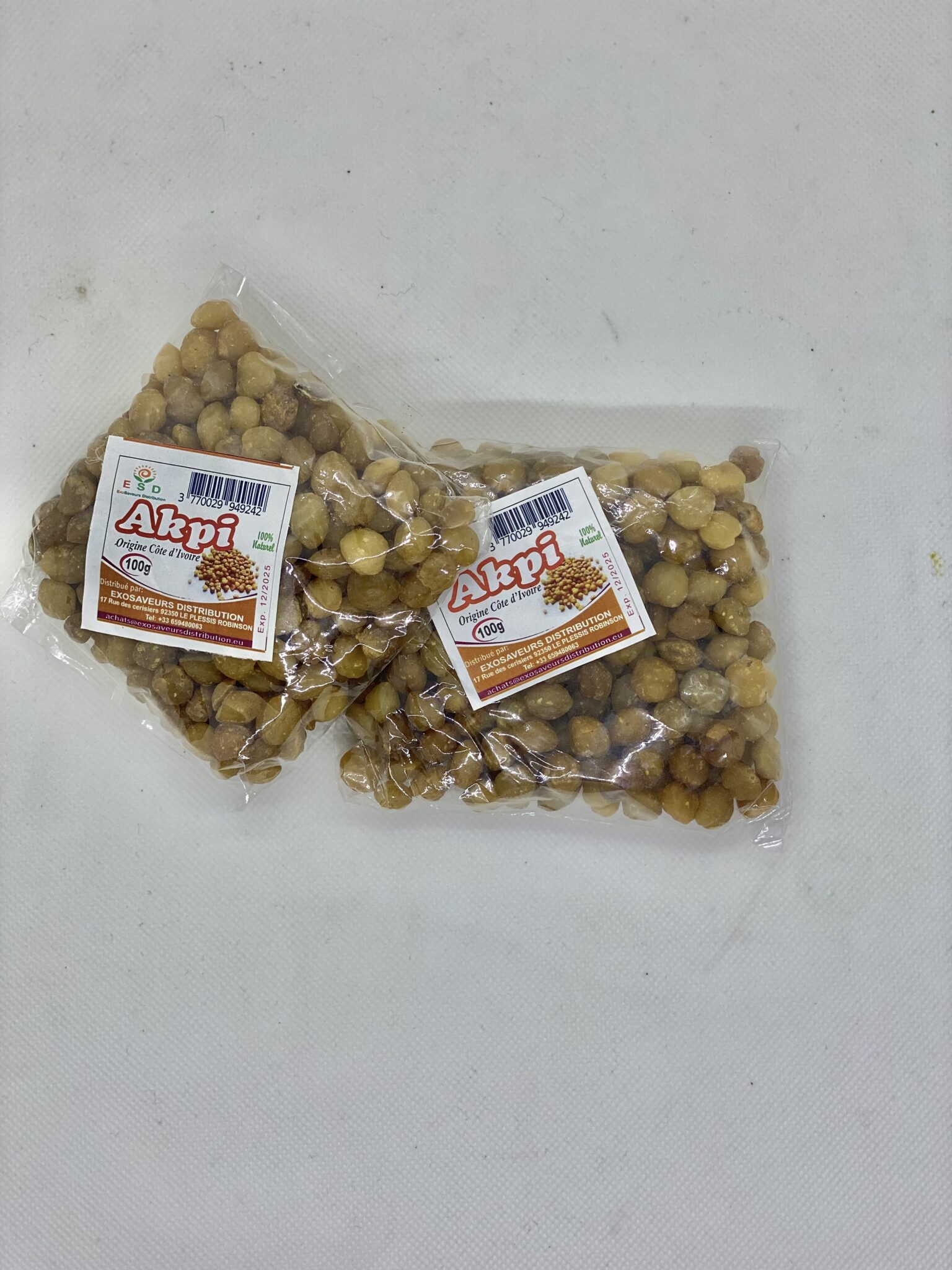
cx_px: 476
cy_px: 635
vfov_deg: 36.8
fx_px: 1907
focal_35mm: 52
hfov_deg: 28.0
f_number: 2
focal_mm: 6
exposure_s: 1/100
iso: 20
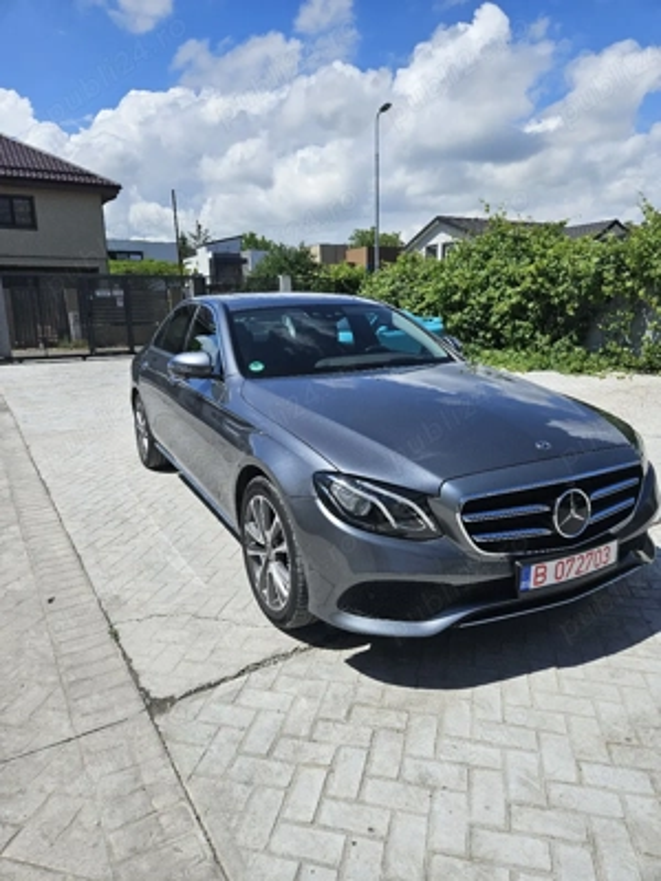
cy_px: 440
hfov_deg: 58.9
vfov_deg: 73.9
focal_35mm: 23
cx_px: 330
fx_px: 586
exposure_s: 1/5000
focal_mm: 5.4
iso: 25
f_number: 1.8
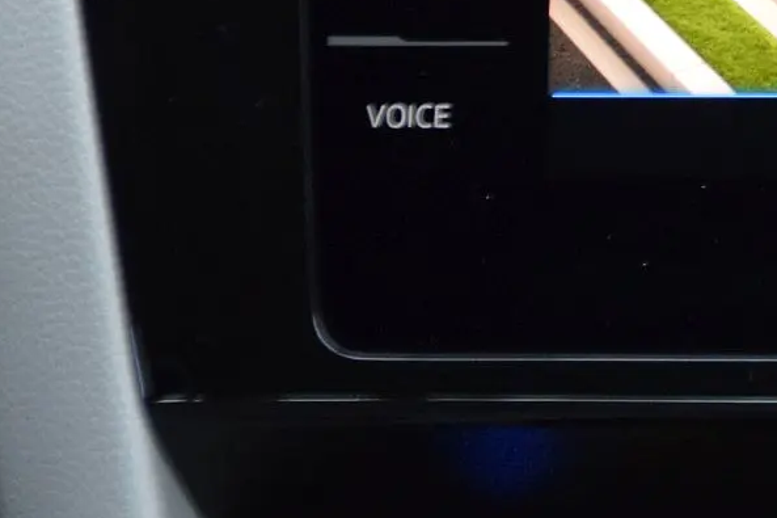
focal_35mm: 486
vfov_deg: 2.8
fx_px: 10486
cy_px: -20
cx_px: 1225
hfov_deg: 4.2
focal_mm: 100
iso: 1600
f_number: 5.6
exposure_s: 1/125
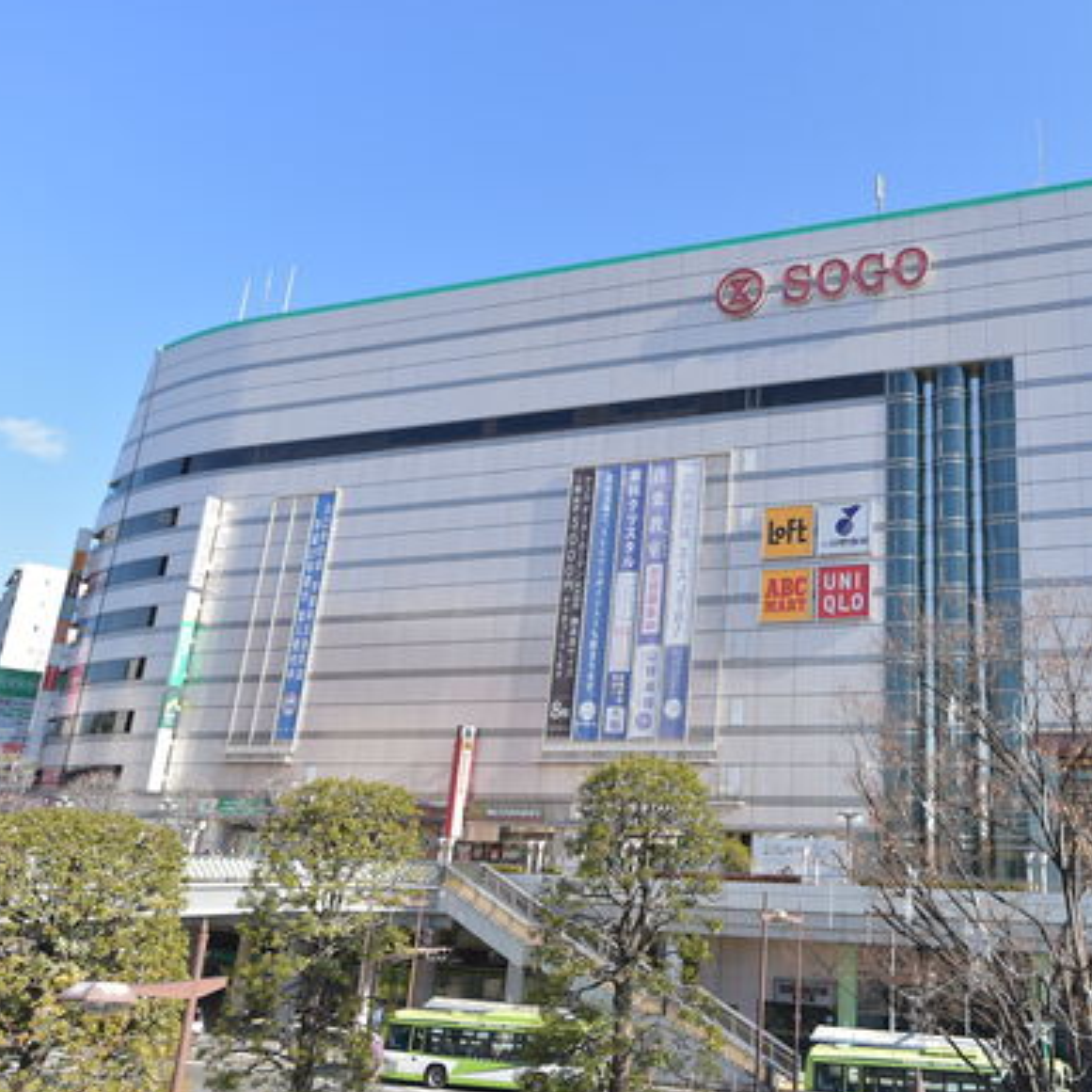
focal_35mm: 29
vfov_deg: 55.6
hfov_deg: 53.4
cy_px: 546
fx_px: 1035
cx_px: 801
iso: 400
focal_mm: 22
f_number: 5.6
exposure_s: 1/800
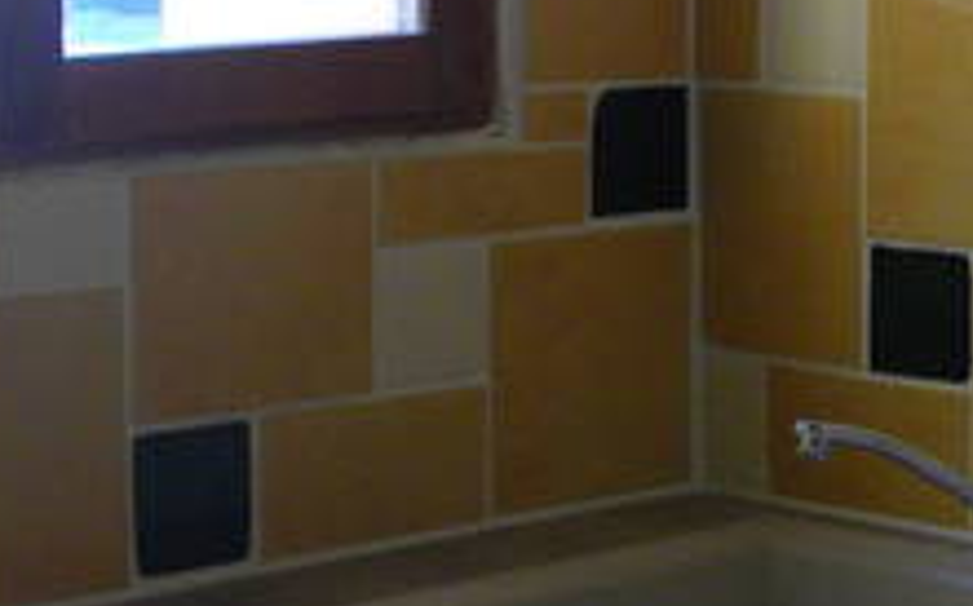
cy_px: 106
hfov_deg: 16.4
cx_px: 1199
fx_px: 3232
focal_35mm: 122
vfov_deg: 10.7
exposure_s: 1/80
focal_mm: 5.7
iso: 200
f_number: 2.9
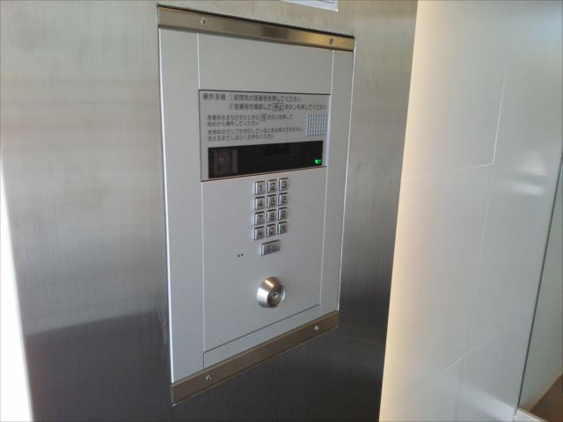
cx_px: 282
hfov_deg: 65.3
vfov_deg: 51.4
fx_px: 439
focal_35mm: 27
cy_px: 211
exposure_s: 1/15.2
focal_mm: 2.87
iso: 152
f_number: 2.4
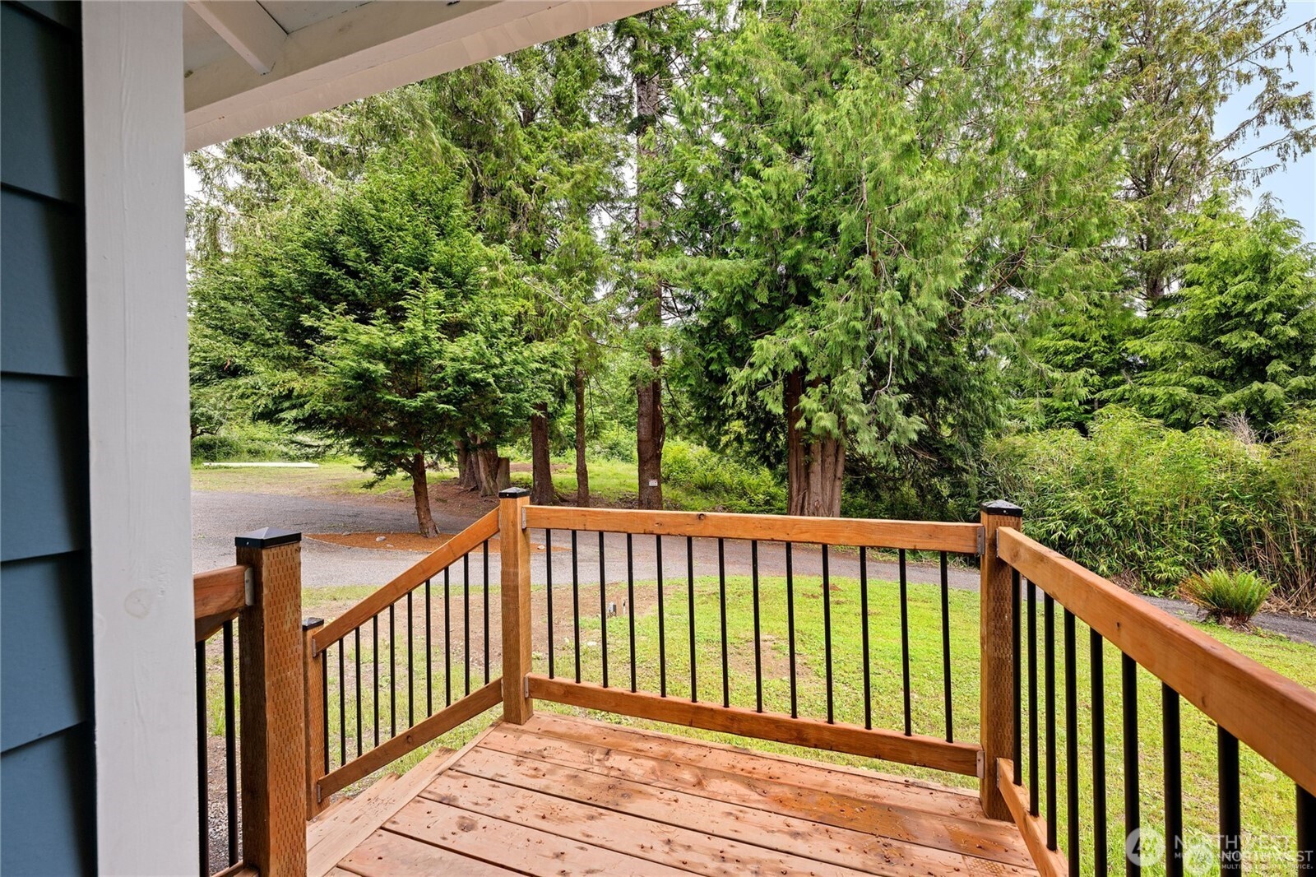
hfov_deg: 104.3
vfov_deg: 81.2
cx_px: 658
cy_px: 438
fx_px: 512
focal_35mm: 14
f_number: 9
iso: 400
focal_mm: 14
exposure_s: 1/100
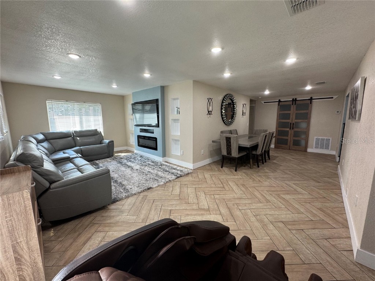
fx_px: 152
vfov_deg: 85.7
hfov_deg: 102.1
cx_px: 188
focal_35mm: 14
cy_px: 140
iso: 160
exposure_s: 1/120
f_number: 2.2
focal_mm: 2.22
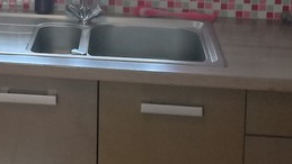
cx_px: -30
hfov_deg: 18.4
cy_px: -83
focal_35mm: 112
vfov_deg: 10.5
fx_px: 868
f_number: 2.2
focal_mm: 3.81
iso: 125
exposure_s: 1/50
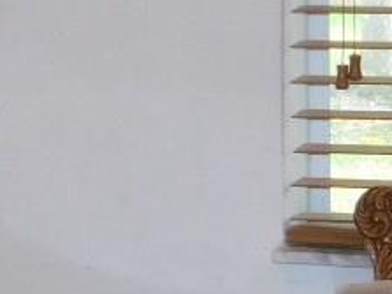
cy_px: 171
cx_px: 603
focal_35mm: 258
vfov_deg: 5.8
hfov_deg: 7.5
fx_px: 2920
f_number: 3.5
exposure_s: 1/30
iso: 200
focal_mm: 6.3
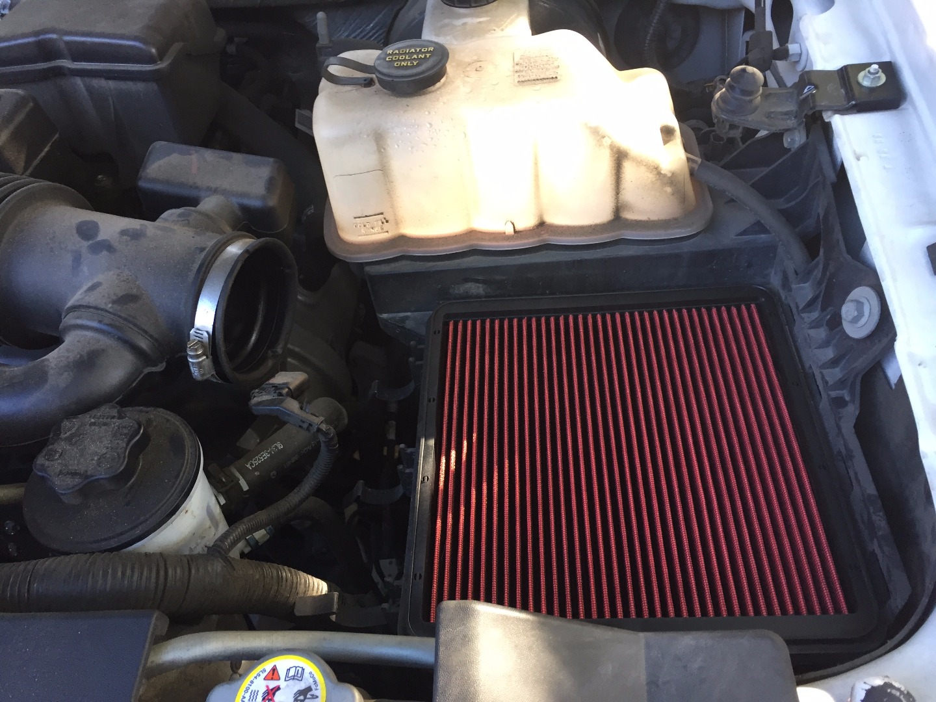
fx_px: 784
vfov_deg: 48.2
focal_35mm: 29
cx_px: 468
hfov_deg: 61.7
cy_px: 351
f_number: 2.2
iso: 40
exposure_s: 1/30
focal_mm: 4.15
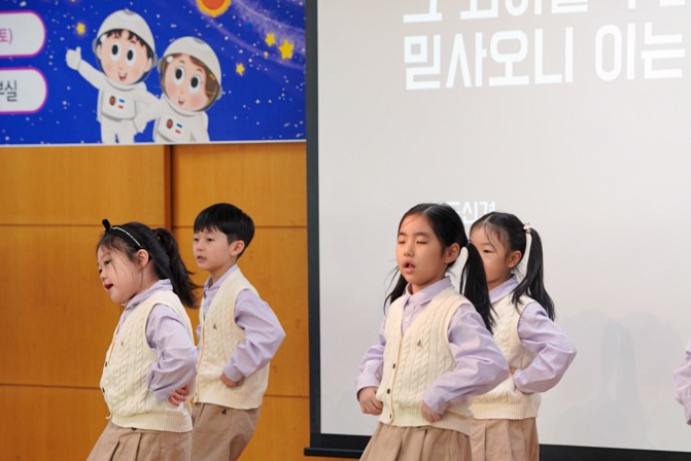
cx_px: 229
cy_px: 306
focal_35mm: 181
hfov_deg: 11.3
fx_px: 3476
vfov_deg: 7.6
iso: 800
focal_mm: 135
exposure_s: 1/160
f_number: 4
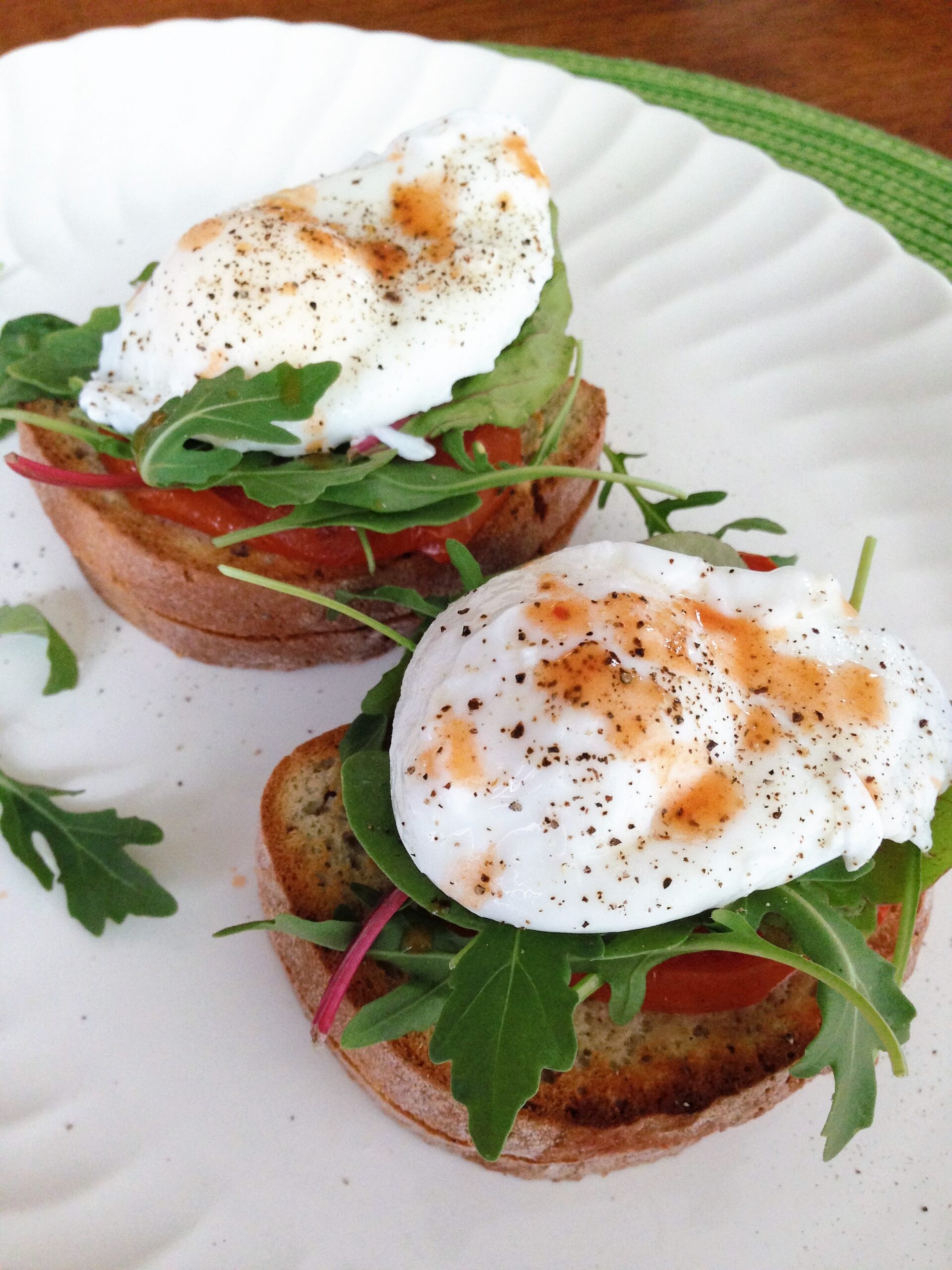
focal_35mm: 33
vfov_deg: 55.4
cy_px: 635
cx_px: 476
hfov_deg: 42.9
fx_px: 1210
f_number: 2.4
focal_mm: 4.12
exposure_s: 1/20
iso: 200
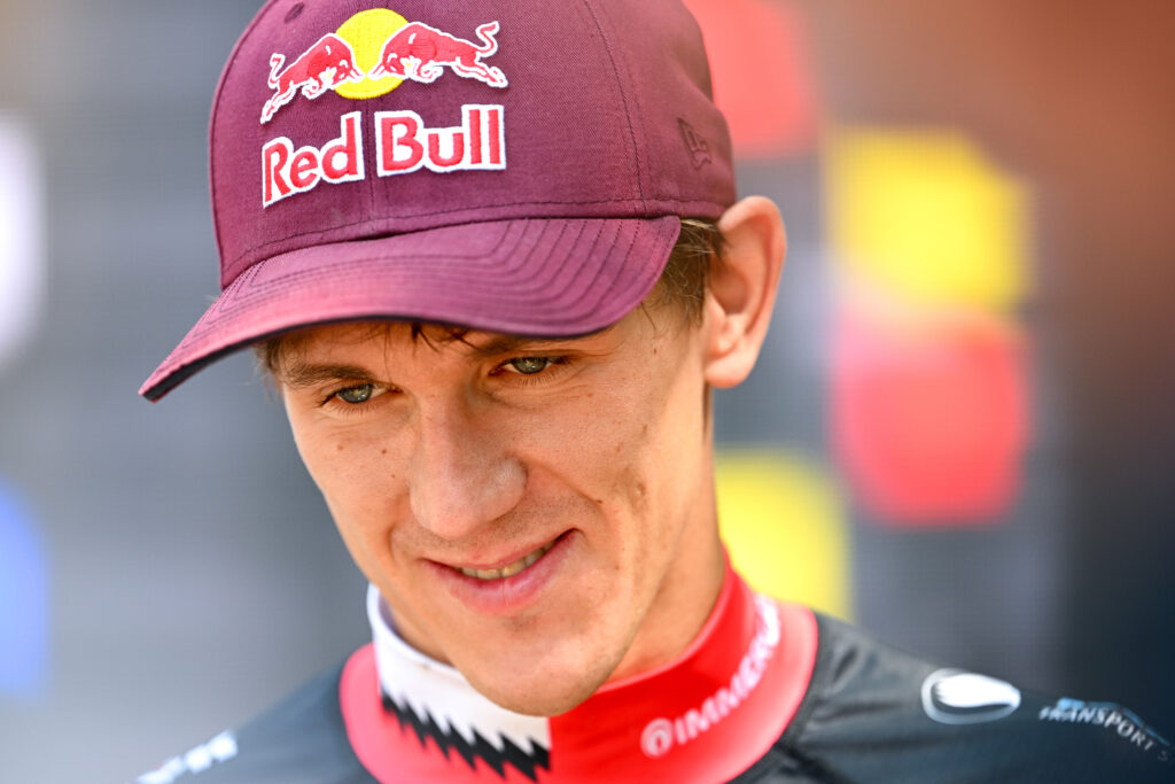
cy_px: 392
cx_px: 588
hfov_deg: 5.2
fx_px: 13056
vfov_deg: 3.4
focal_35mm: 400
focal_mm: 400
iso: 320
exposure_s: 1/500
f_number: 2.8
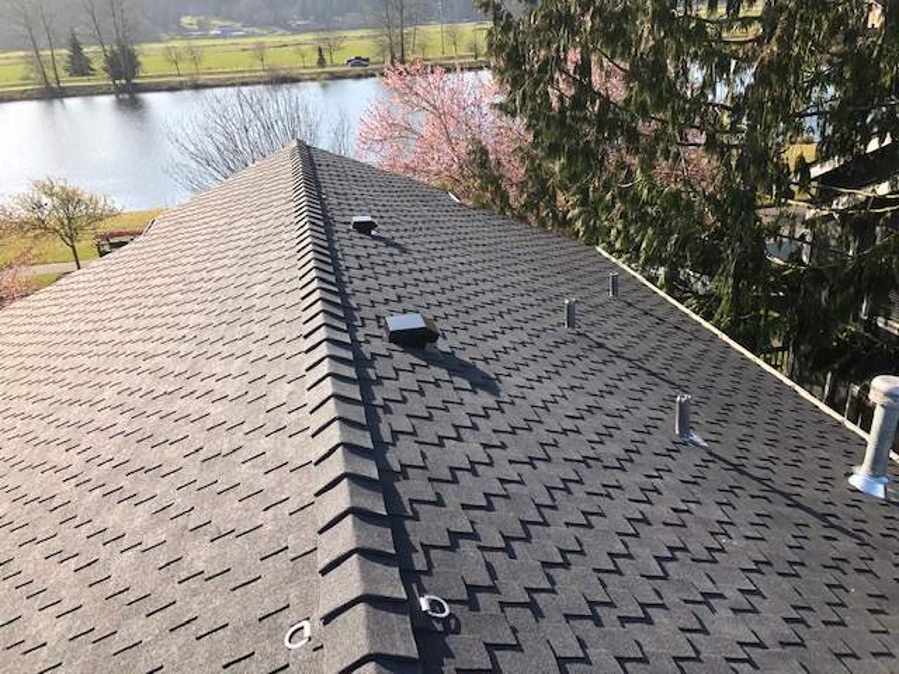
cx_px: 450
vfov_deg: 49.7
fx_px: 727
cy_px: 337
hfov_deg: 63.4
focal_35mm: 28
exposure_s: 1/1080
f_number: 1.8
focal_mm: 3.99
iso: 20
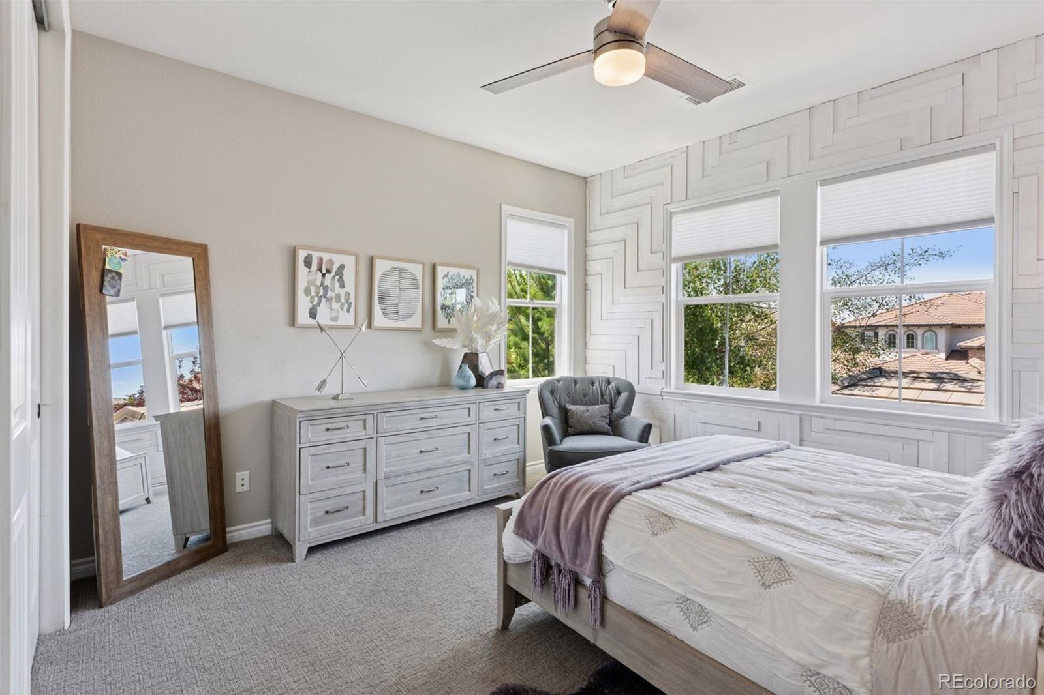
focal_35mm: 17
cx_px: 522
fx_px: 493
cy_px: 348
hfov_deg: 93.3
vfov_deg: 70.4
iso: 400
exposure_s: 1/25
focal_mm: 17
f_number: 8
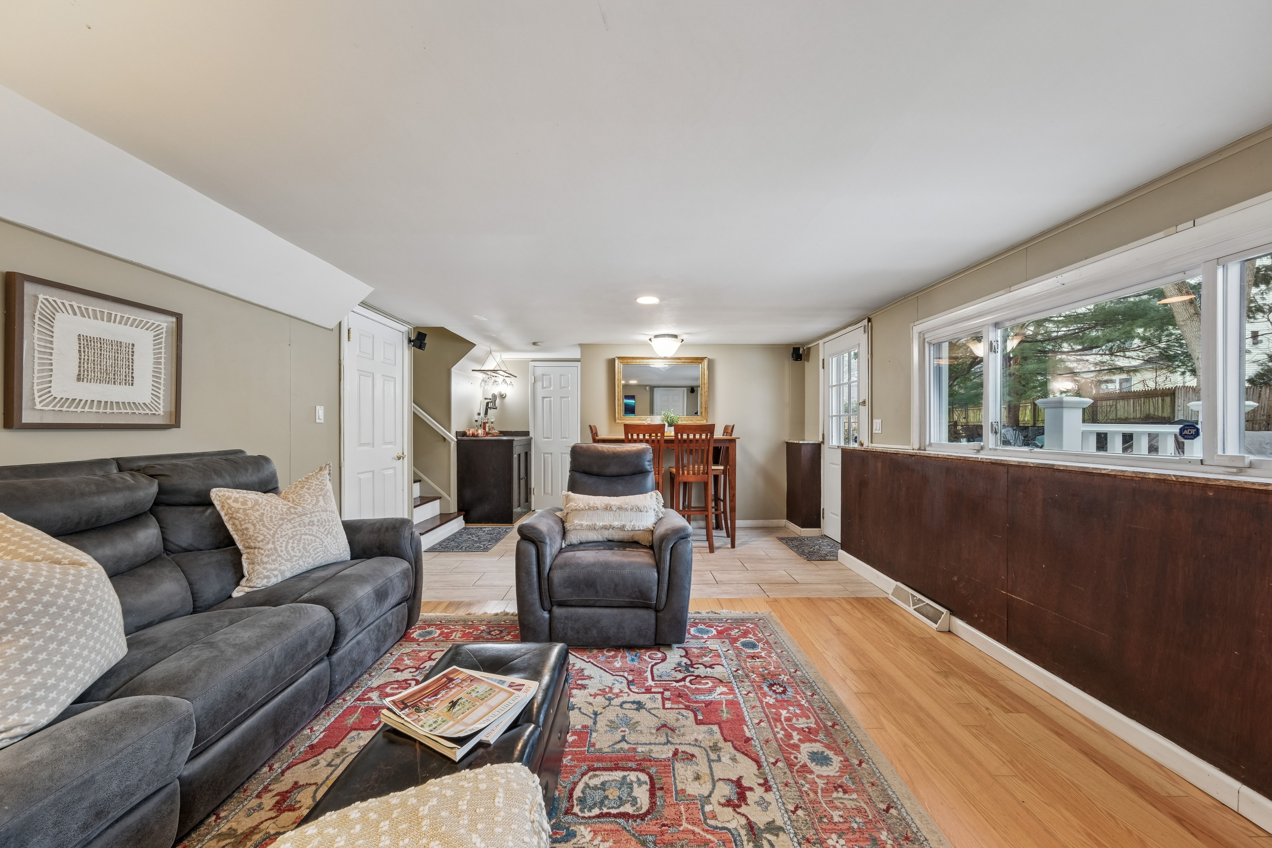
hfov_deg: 112.6
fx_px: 424
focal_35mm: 12
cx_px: 636
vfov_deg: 90.0
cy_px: 424
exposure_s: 1/1.67
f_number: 8
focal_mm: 8
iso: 320
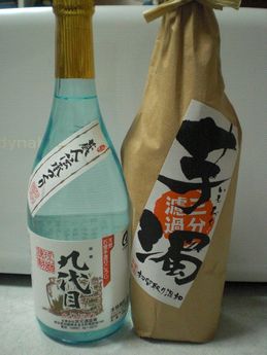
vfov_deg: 49.0
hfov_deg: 37.7
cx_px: 134
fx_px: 391
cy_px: 178
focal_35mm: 38
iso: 800
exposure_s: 1/80
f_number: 3.1
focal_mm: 6.3
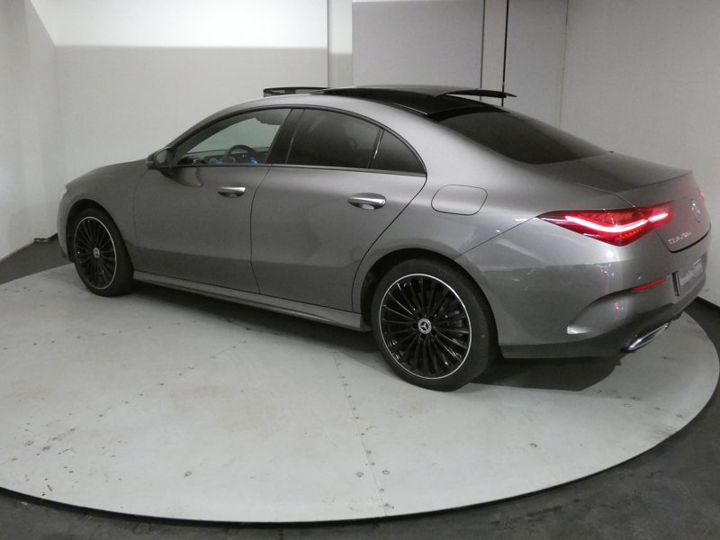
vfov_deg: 44.2
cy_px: 270
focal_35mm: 32
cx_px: 360
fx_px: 666
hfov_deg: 56.8
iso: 1250
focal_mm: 5.8
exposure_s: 1/80
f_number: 3.4
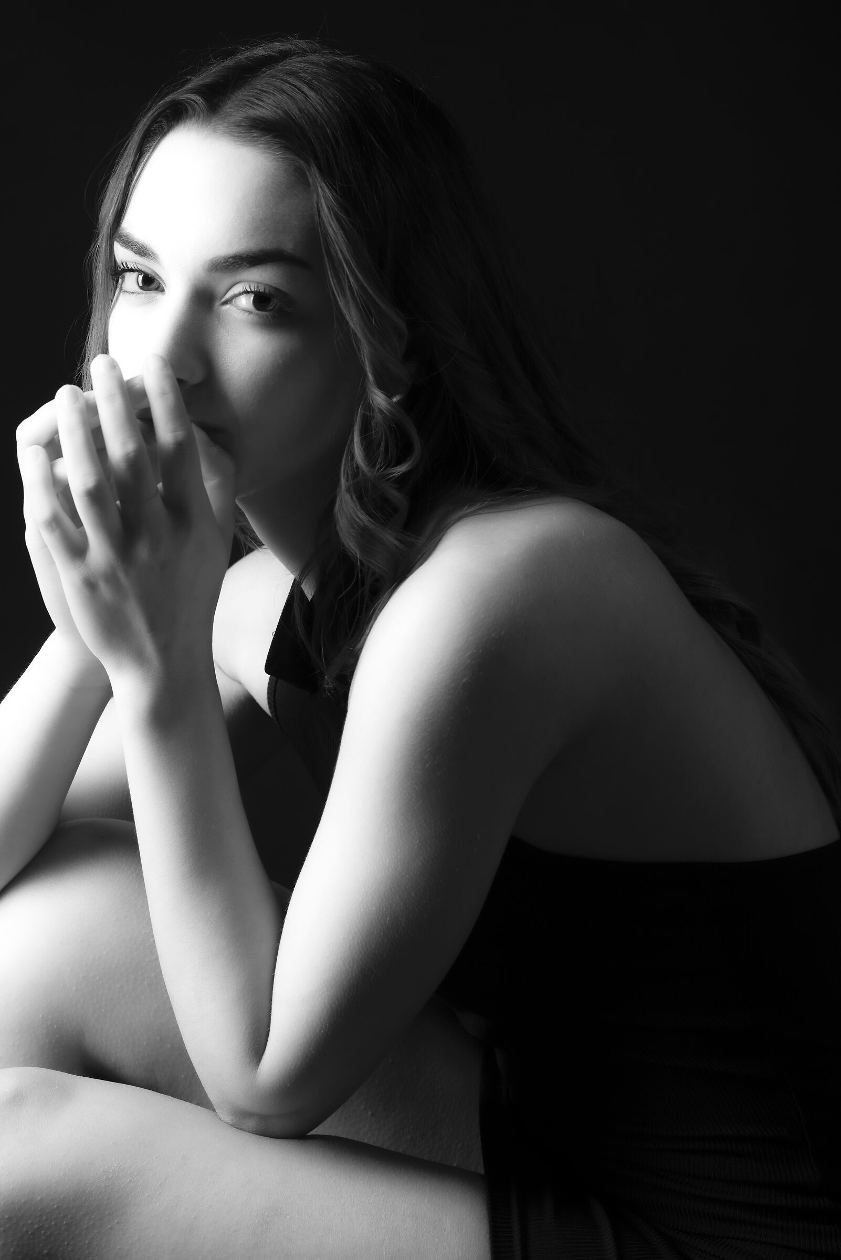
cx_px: 420
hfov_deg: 13.4
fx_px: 3571
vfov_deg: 20.0
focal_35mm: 102
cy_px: 630
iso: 100
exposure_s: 1/125
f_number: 8
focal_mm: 102
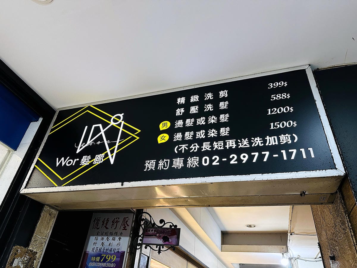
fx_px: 248
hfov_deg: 71.6
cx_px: 178
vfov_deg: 56.8
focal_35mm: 24
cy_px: 134
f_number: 1.78
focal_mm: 6.86
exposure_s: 1/60
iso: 400
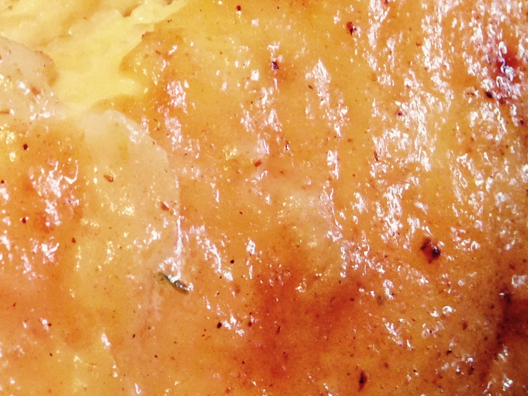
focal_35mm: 93
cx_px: -116
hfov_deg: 19.7
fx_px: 1419
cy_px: 78
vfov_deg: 15.8
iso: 200
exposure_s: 1/20
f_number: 2.4
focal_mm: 4.12
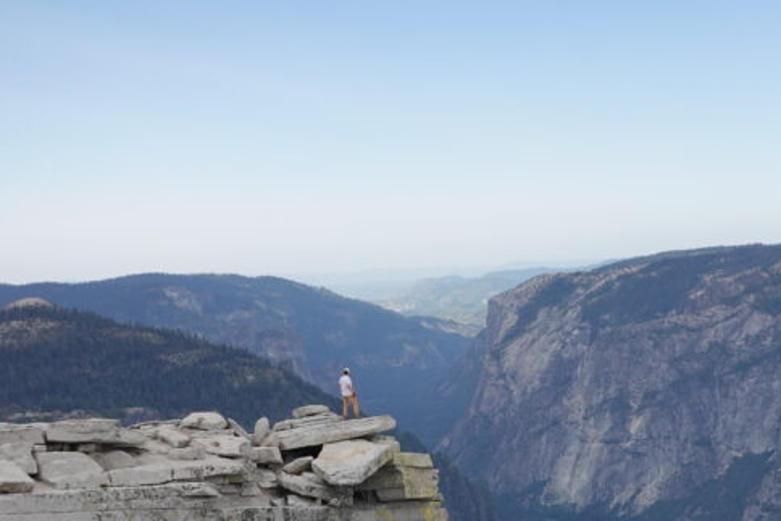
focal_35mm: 65
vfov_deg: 20.8
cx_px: 478
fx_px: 1410
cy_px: 392
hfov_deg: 30.8
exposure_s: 1/500
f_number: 4
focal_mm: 15.28
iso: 100
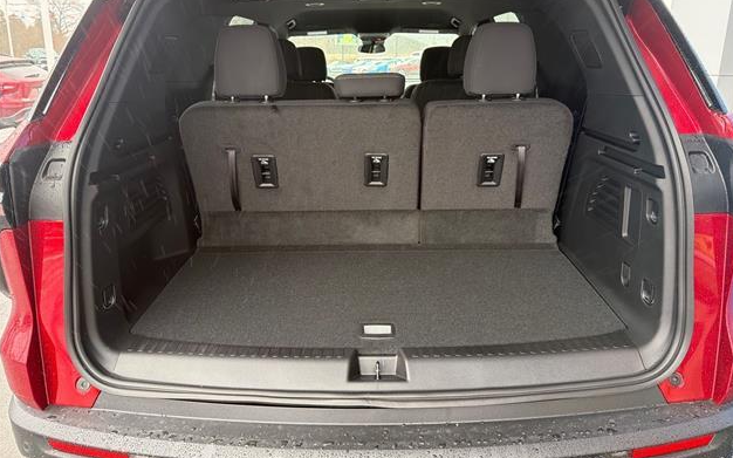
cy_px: 183
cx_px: 371
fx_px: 519
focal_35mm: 26
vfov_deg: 47.3
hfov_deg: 70.4
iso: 200
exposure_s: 1/113
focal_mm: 6.76
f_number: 1.78
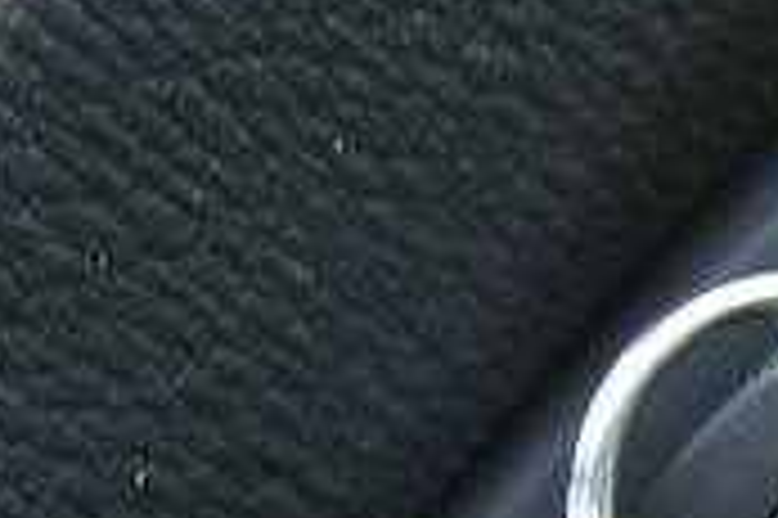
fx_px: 4793
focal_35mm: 222
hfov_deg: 8.8
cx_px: 1484
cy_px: 1065
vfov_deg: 6.0
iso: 400
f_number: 4.8
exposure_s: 1/30
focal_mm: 32
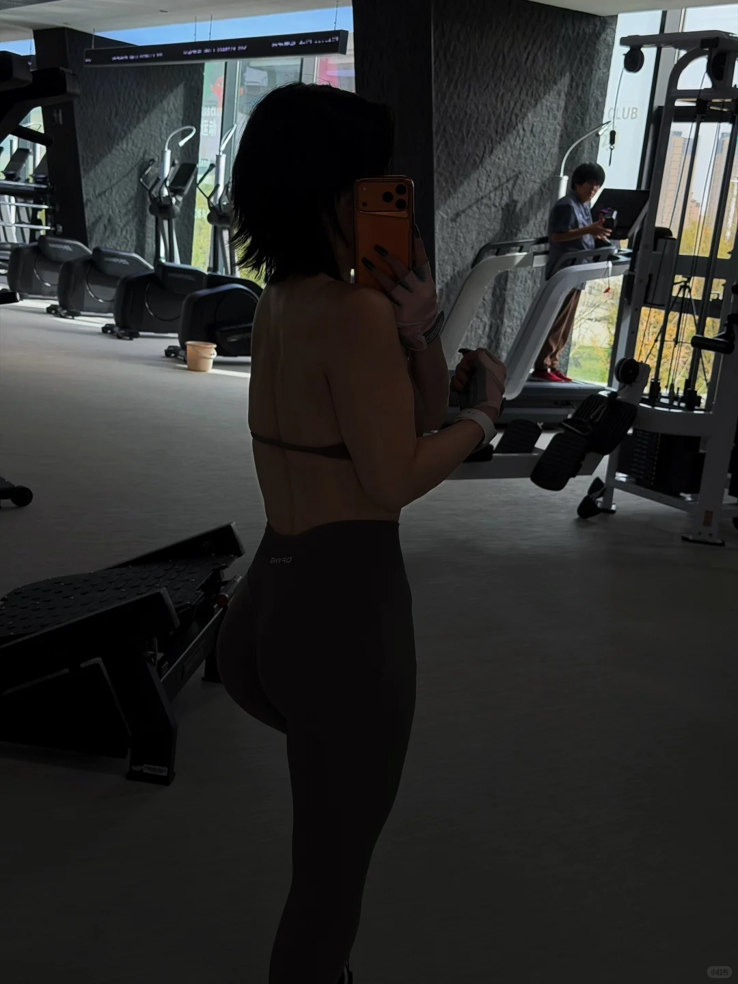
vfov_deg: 39.7
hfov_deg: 30.3
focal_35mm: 48
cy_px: 492
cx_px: 369
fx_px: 1364
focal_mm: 6.76
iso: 50
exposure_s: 1/156
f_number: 1.78
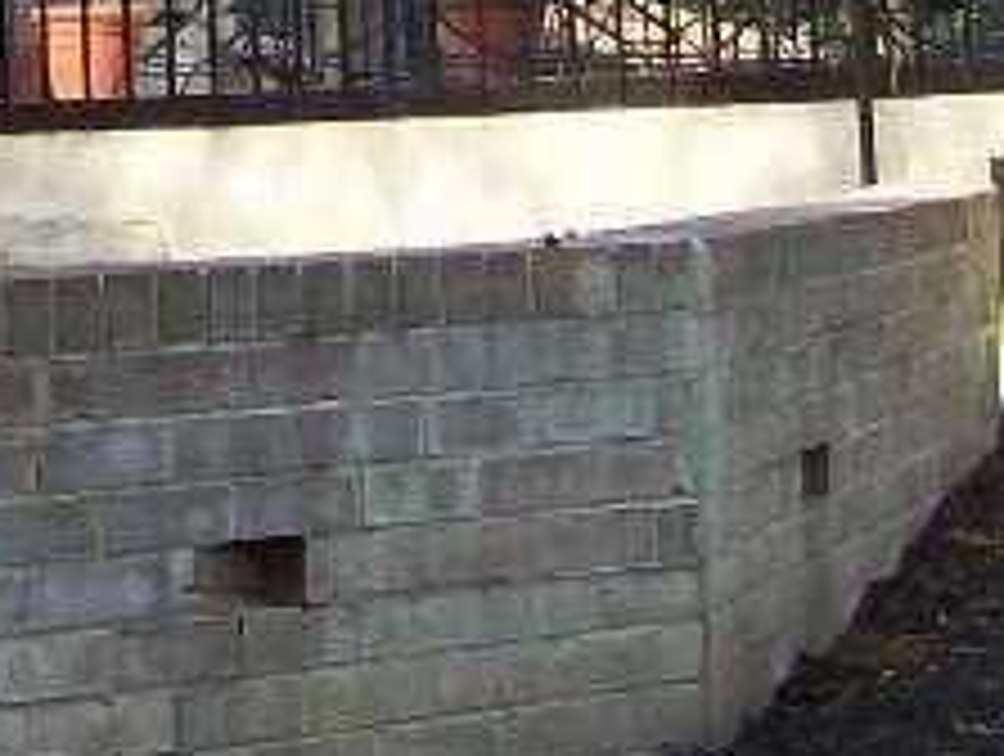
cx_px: -419
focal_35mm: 165
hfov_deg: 11.5
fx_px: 4793
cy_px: -518
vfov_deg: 8.7
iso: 80
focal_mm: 6
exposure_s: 1/321
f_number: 2.7
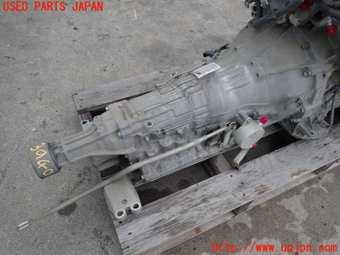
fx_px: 246
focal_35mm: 25
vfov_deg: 54.9
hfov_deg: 69.4
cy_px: 128
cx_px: 170
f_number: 2
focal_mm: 4.5
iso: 100
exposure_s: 1/1600
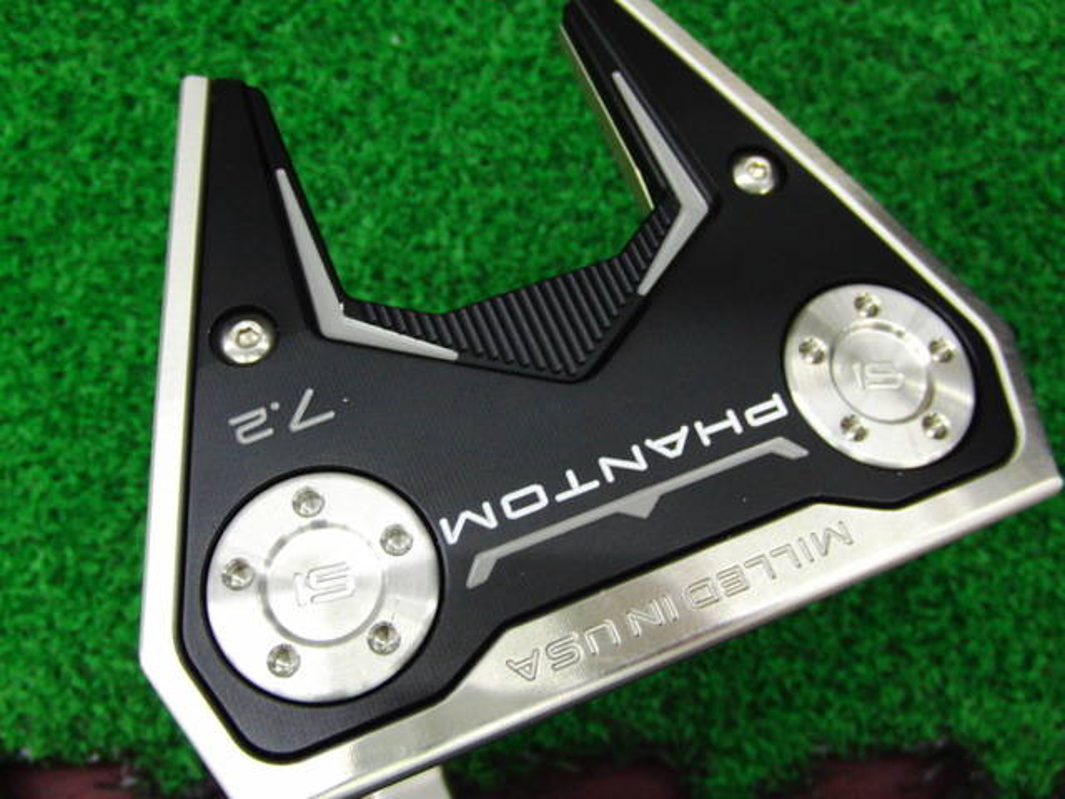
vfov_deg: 38.7
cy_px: 400
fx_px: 1138
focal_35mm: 37
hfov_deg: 50.1
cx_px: 532
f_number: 3.6
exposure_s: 1/50
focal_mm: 6.42
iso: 400
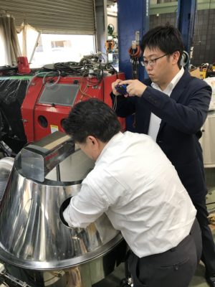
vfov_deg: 63.4
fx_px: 232
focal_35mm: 28
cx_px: 108
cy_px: 144
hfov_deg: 49.7
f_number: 1.8
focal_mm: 3.99
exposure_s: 1/30
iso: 20
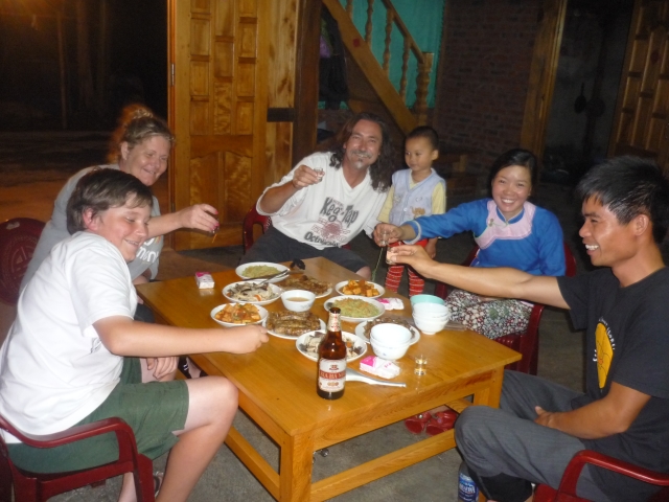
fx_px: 638
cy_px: 251
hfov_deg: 55.4
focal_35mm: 33
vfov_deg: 42.9
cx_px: 334
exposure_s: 1/8
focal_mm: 5.5
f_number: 2.8
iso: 400
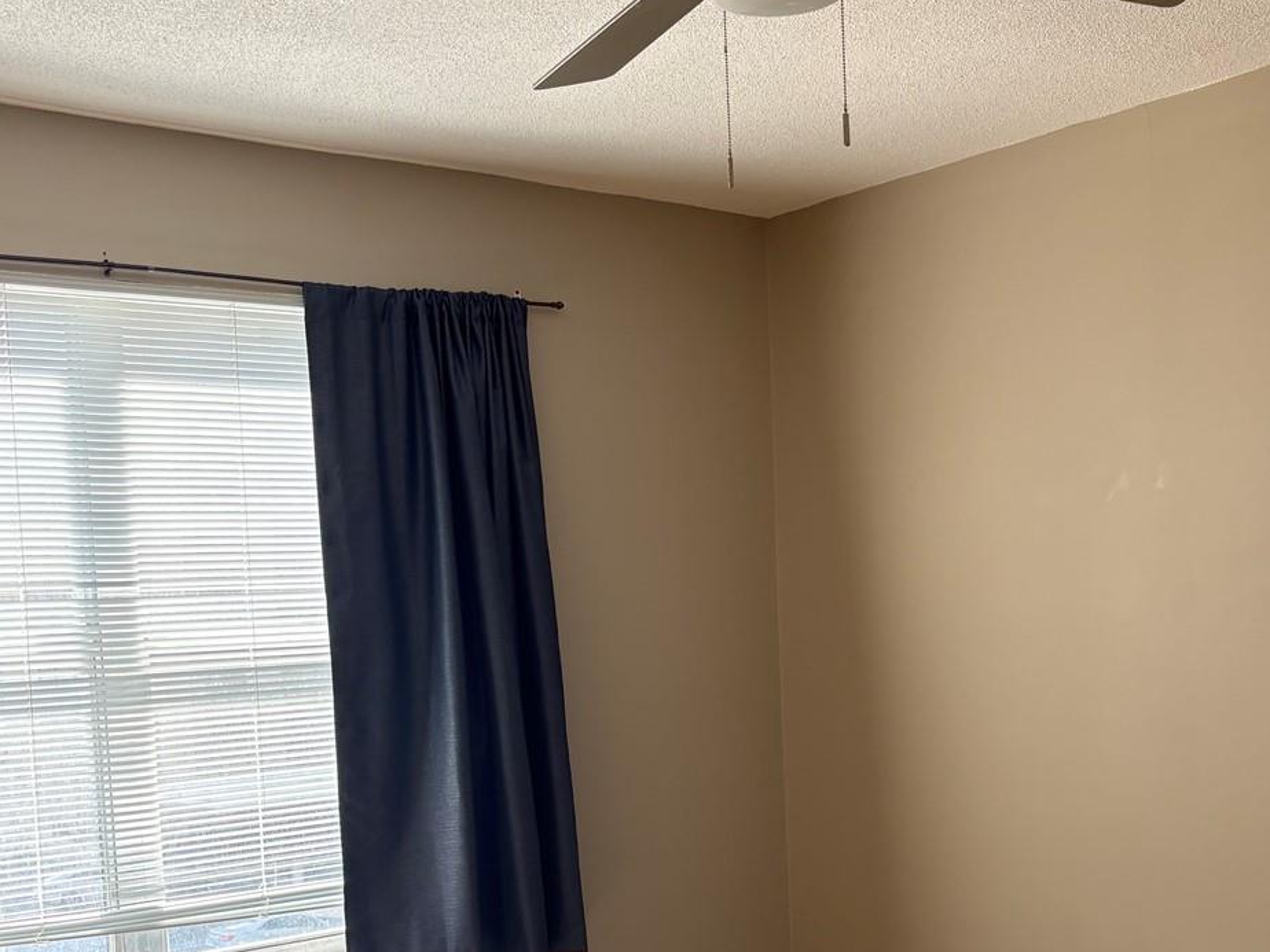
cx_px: 614
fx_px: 1651
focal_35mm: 45
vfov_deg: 31.6
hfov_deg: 42.1
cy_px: 710
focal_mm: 5.96
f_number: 1.6
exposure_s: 1/261
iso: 64
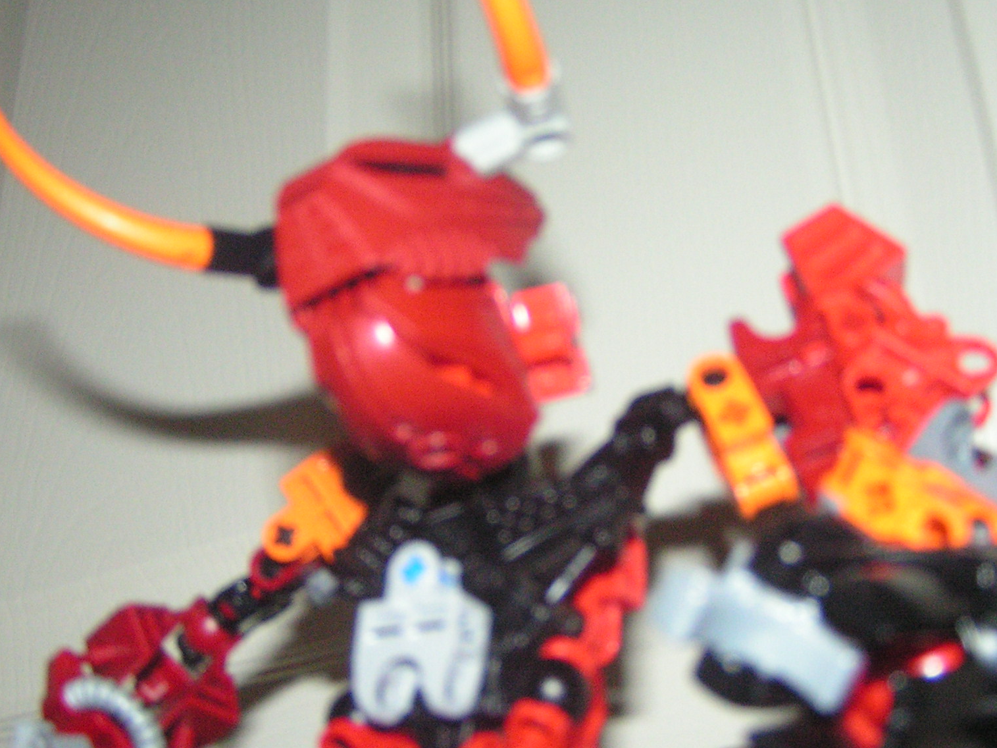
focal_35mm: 57
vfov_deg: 25.7
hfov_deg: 33.8
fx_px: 1642
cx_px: 546
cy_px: 359
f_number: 2.8
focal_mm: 6.3
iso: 200
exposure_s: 1/40
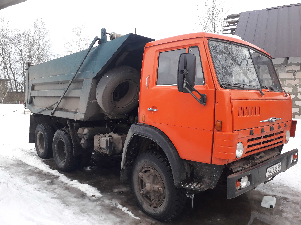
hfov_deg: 65.3
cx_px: 150
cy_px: 112
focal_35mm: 27
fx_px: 235
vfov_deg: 51.4
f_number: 1.9
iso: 64
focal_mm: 3.6
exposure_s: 1/50
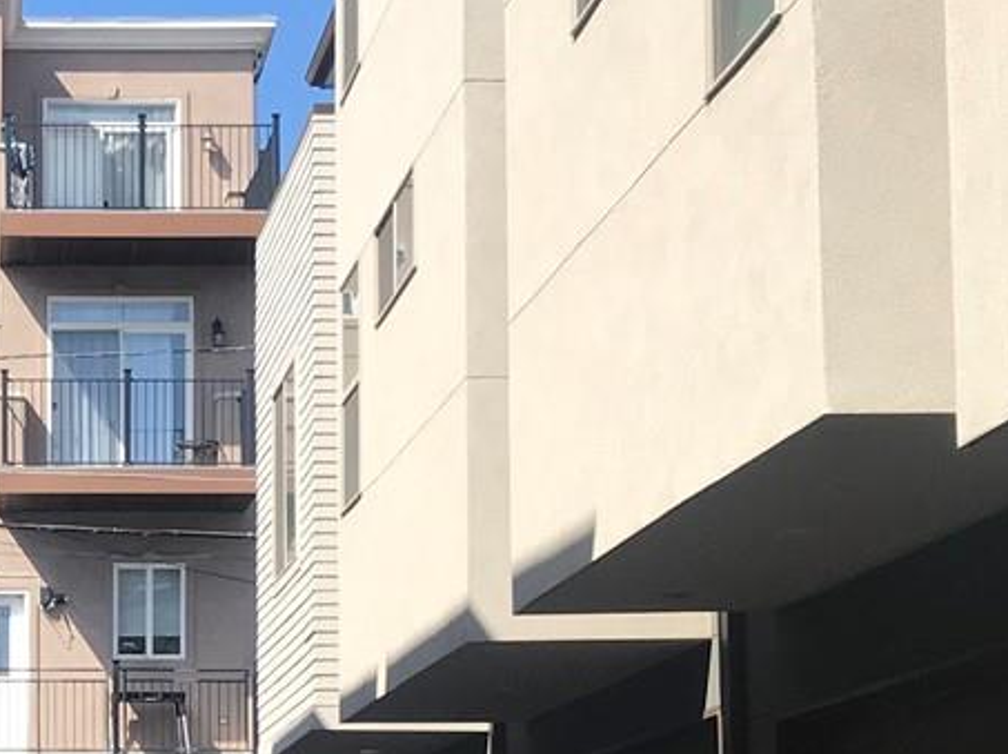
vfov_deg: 14.6
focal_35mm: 99
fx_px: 2881
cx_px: -13
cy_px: 794
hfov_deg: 19.3
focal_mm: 3.99
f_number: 1.8
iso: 20
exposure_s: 1/1451
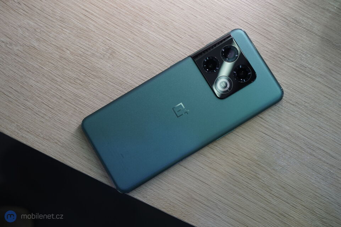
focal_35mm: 49
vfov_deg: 27.5
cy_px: 114
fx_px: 464
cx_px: 170
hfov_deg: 40.4
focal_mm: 49
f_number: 6.3
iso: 1250
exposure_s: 1/160
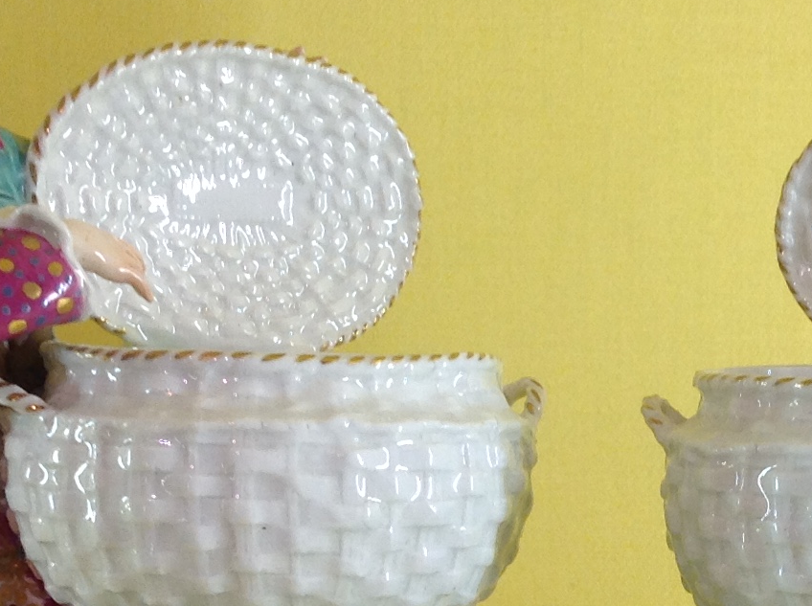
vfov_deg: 13.6
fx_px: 2506
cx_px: 673
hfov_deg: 18.2
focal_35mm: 107
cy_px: 637
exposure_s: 1/30
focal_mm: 4.28
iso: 50
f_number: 2.4
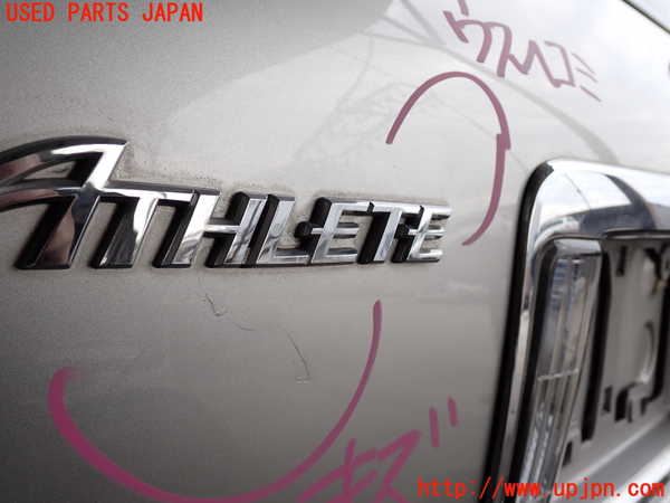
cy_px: 252
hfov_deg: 56.8
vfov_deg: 44.2
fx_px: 619
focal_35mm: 32
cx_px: 335
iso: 100
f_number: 3.2
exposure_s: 1/200
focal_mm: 5.79
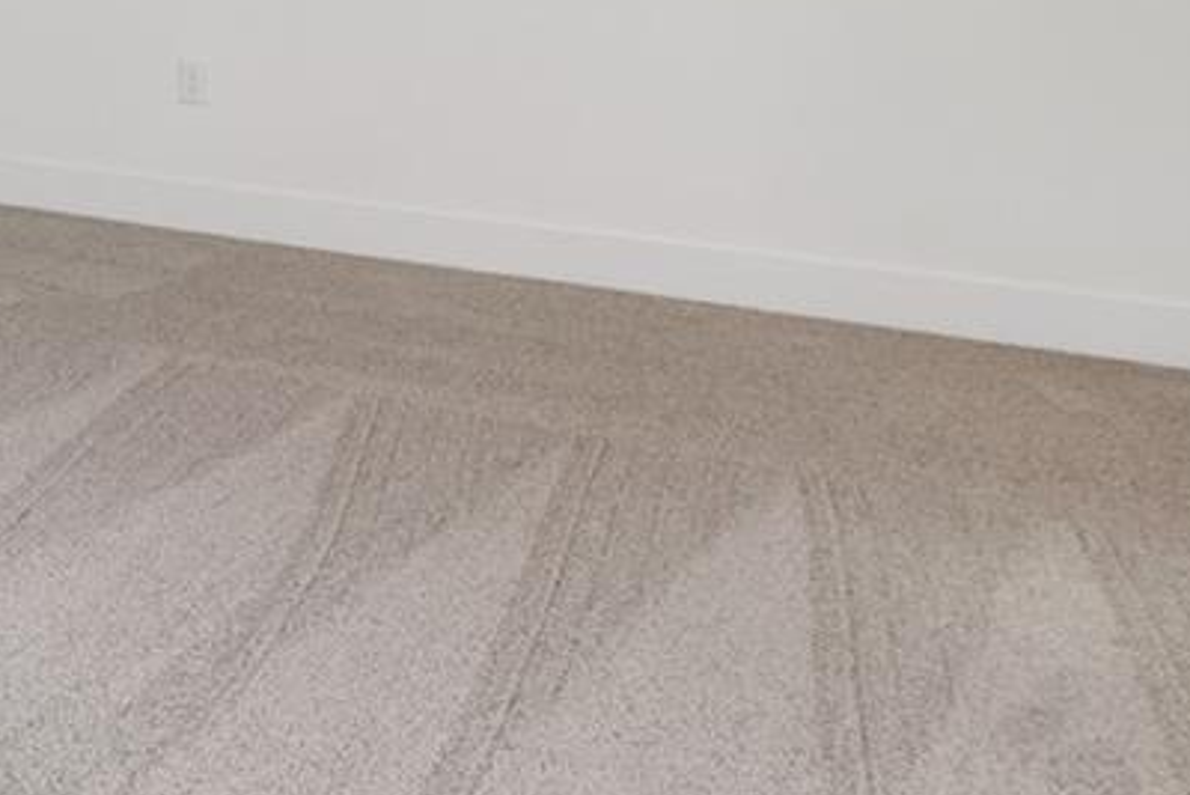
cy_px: -167
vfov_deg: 21.0
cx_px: -431
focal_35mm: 60
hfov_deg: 27.0
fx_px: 1984
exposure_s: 1/15
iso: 100
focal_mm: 10
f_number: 7.1
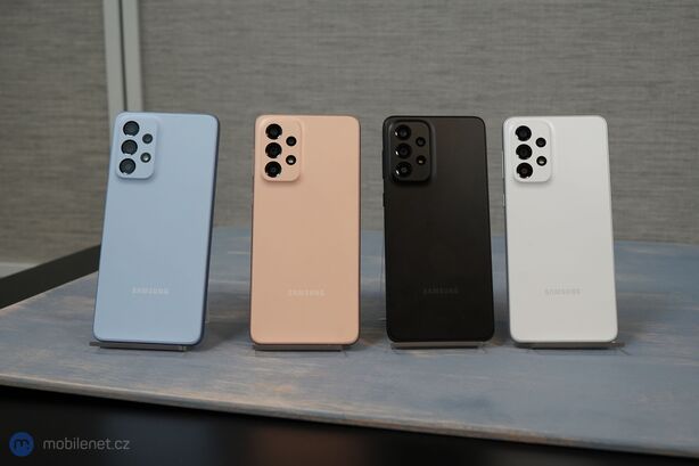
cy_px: 233
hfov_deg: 53.1
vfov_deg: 36.9
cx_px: 350
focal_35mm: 36
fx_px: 699
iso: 1000
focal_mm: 36
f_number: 6.3
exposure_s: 1/160
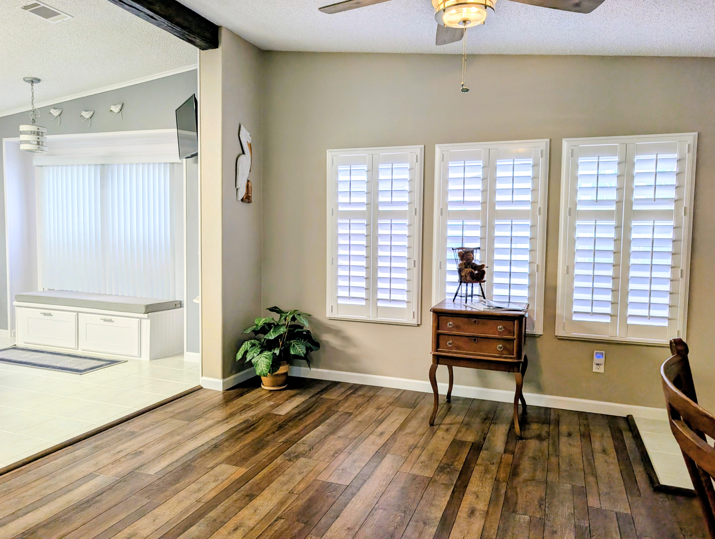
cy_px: 270
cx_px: 358
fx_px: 496
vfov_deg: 56.9
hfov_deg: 71.5
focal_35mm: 24
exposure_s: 1/34.6
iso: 20
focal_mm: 6.9
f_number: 1.68
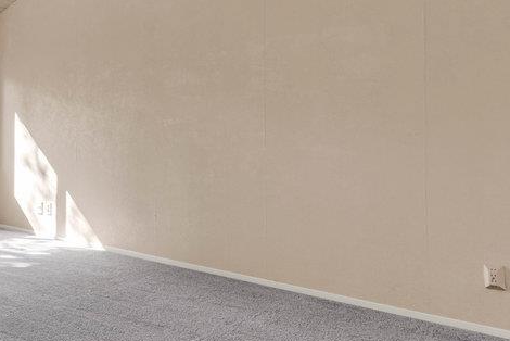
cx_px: 15
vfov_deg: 35.8
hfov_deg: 45.0
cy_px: 127
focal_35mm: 37
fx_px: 524
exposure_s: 1/15
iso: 200
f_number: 8
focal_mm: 17
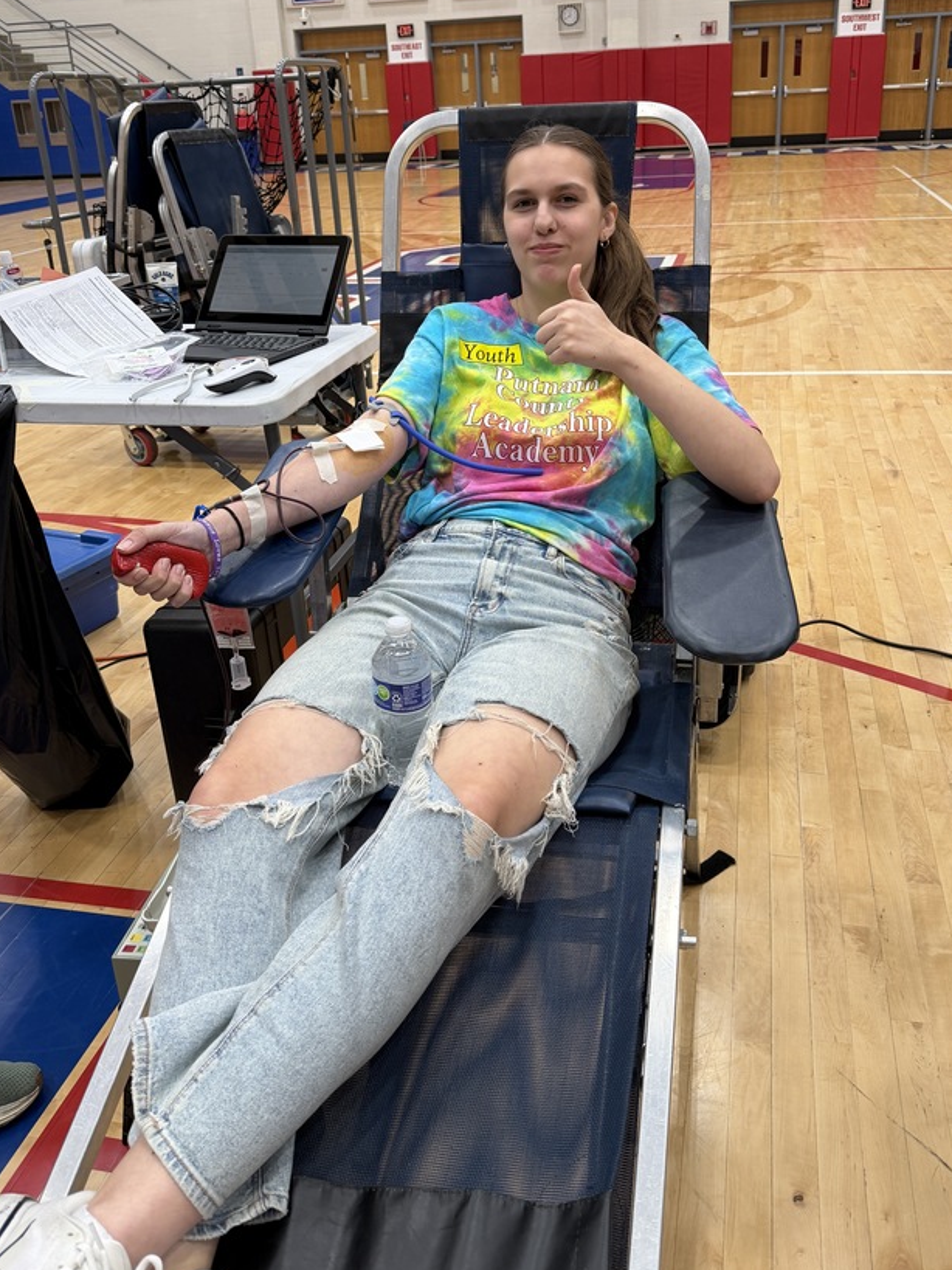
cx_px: 502
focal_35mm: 30
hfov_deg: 46.8
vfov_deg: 59.7
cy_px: 546
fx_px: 1100
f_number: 1.78
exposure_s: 1/120
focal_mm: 6.76
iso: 100
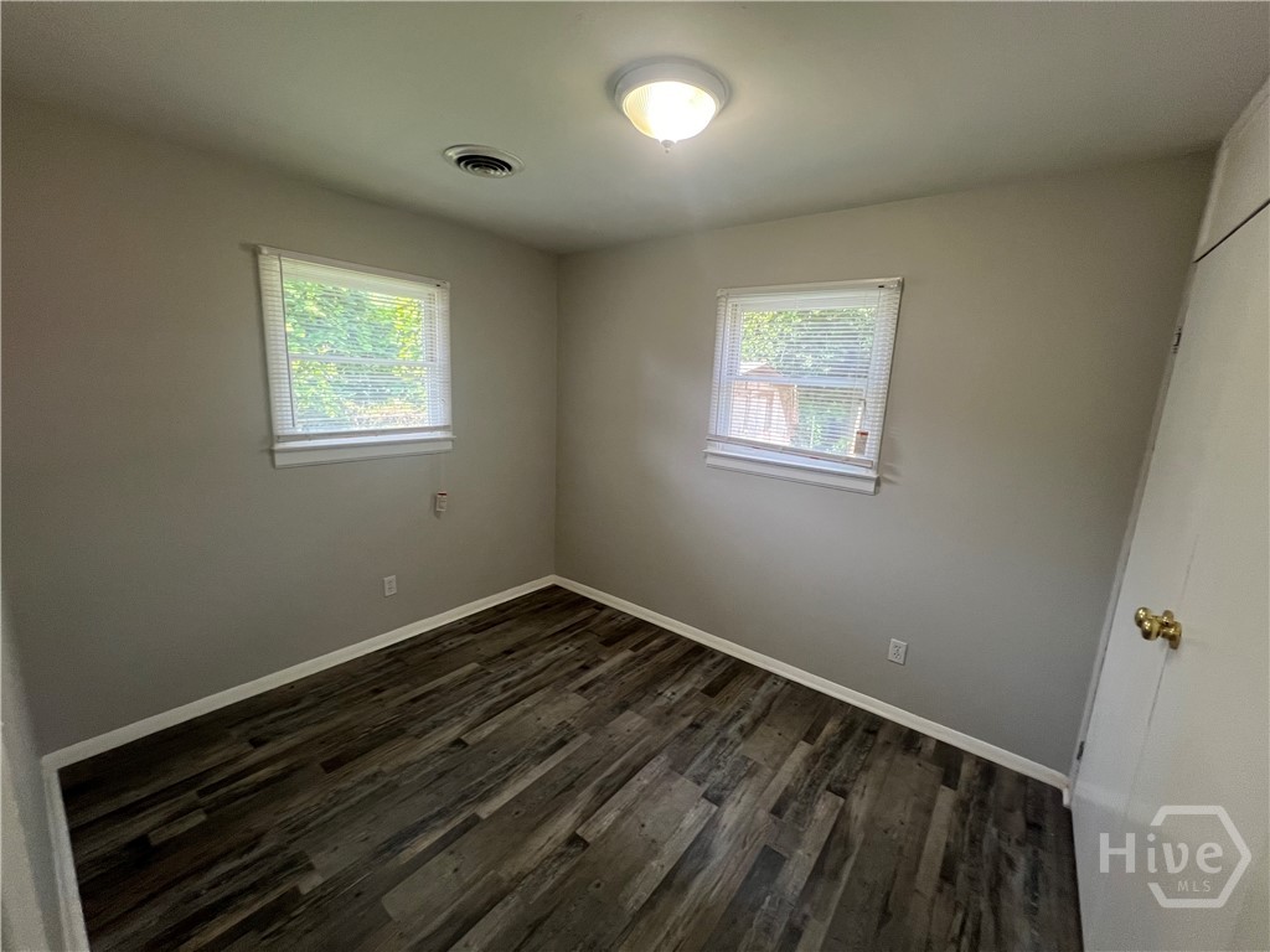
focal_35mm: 13
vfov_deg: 89.9
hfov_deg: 106.2
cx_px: 635
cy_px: 476
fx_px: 477
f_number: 1.8
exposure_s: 1/120
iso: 250
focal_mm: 1.57
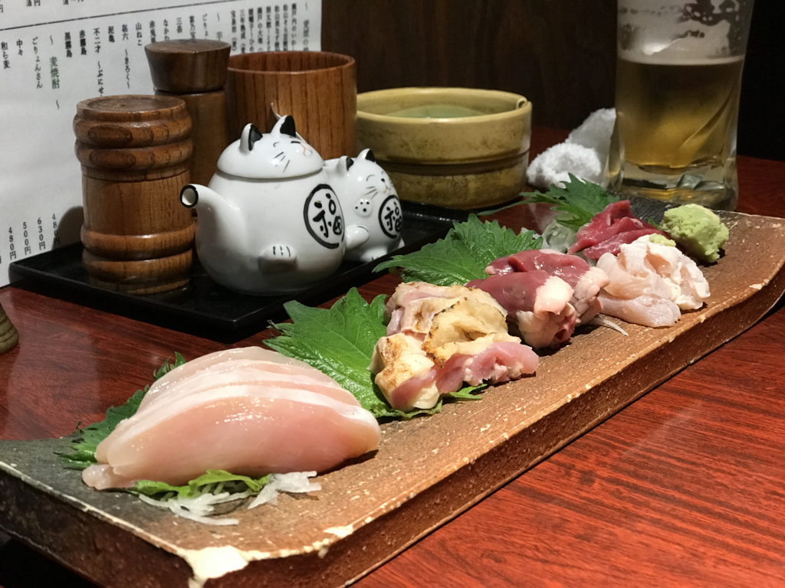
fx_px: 1293
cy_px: 294
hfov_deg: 33.8
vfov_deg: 25.7
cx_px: 392
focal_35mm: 57
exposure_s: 1/60
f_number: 2.8
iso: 250
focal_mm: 6.6
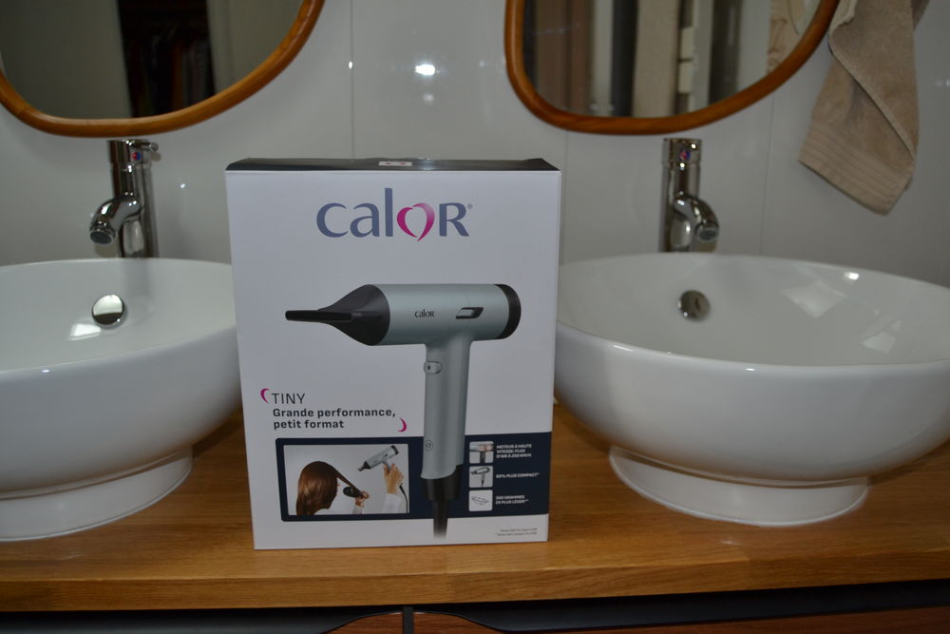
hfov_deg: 61.9
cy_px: 317
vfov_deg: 43.6
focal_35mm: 30
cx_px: 475
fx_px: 792
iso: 250
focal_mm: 20
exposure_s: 1/60
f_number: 3.5
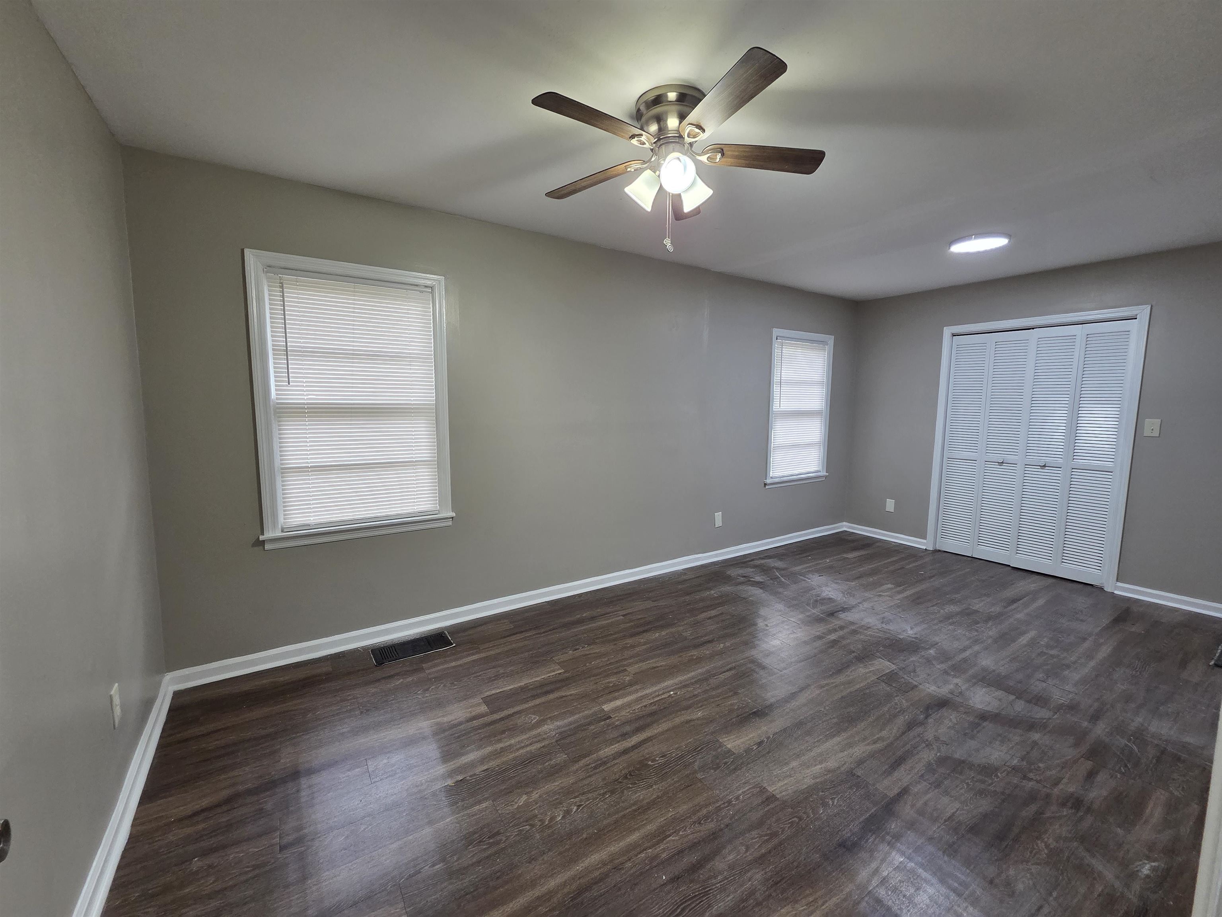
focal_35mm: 13
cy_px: 458
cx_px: 611
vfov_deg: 89.9
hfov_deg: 106.2
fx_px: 459
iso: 250
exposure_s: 1/60
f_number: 2.2
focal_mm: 2.2
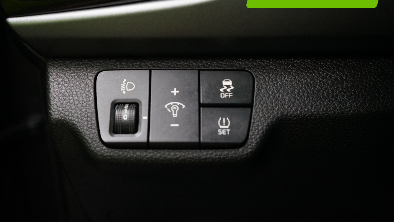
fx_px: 407
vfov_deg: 30.4
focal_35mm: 39
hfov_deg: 51.6
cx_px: 197
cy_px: 94
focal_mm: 37
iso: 2500
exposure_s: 1/30
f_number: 4.5
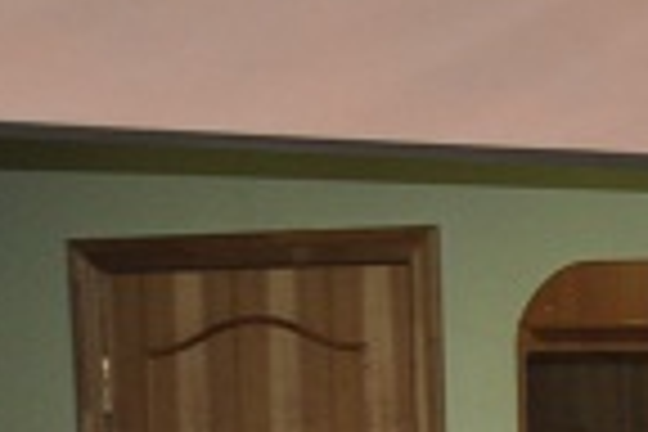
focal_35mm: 161
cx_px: 1323
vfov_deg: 8.1
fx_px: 2898
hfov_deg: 11.4
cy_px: 900
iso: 400
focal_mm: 18
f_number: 3.5
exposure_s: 1/60
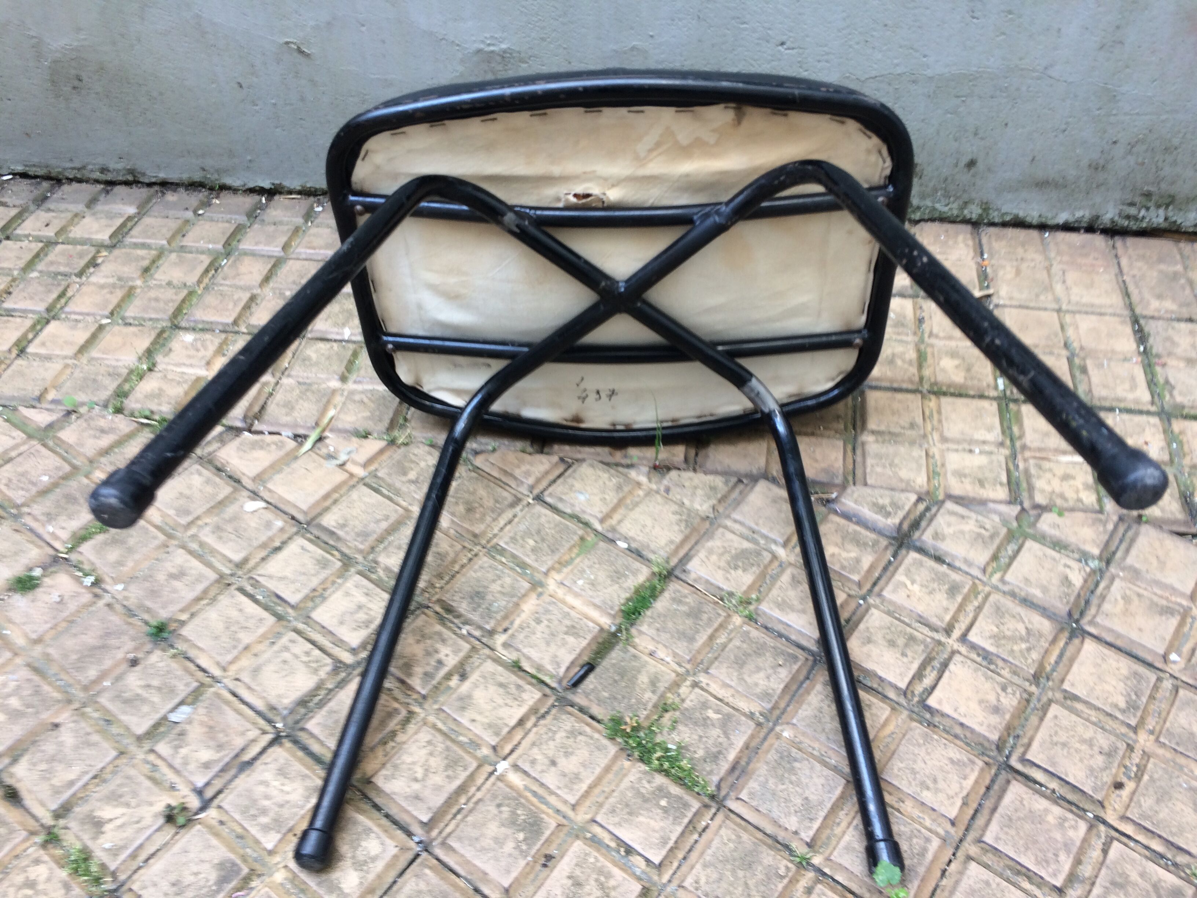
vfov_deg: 48.2
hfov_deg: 61.7
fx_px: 1003
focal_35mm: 29
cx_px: 598
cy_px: 449
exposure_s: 1/50
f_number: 2.2
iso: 50
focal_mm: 4.15
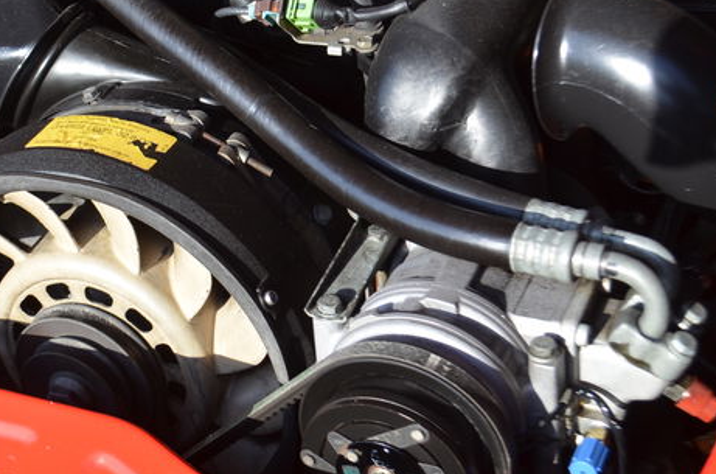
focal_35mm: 80
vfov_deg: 16.8
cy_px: 90
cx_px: 230
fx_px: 1587
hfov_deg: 25.3
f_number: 5.6
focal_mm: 32
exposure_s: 1/125
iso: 250
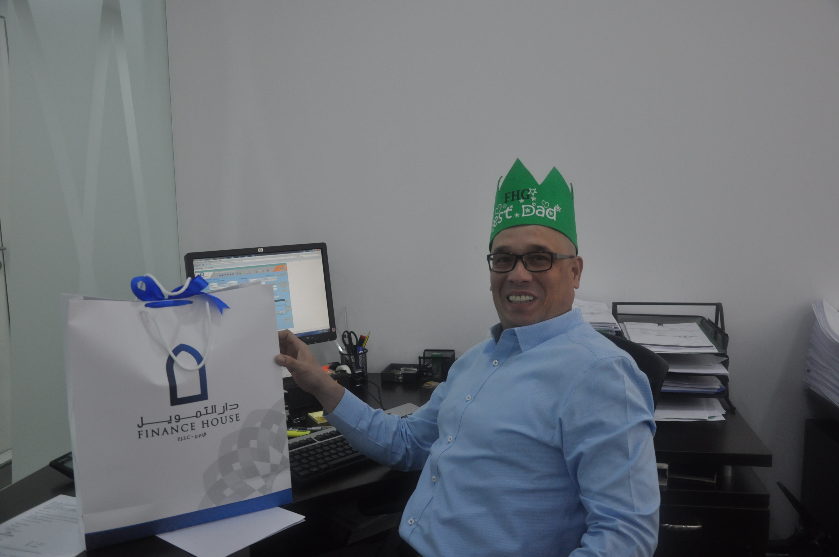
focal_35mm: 32
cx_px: 420
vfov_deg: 41.6
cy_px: 278
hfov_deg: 59.6
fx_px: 733
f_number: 3.8
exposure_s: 1/160
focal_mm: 21
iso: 800
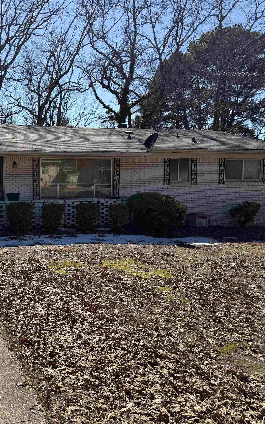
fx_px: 393
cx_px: 49
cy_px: 212
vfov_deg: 56.7
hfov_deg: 35.9
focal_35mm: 34
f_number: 1.78
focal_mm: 6.76
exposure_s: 1/2703
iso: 80
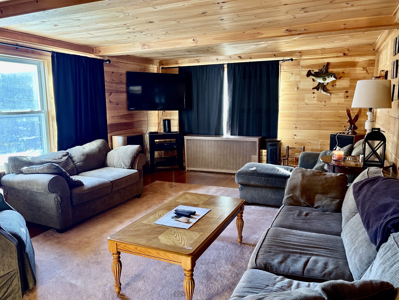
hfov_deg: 65.3
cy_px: 150
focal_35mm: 27
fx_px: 311
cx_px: 198
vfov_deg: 51.4
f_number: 1.6
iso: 200
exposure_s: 1/60
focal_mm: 5.96
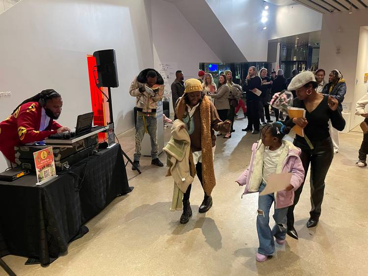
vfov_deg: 53.0
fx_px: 276
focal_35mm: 26
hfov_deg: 67.3
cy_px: 138
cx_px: 184
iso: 500
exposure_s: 1/40
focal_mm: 4.2
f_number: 1.6
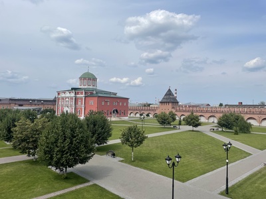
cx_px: 133
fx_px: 200
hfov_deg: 67.3
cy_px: 100
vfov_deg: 53.1
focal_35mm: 26
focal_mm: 4.2
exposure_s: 1/5556
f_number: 1.6
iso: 32
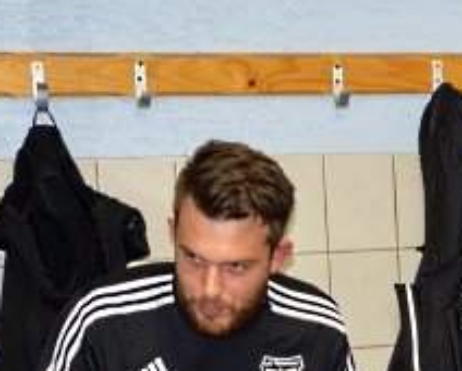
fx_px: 1629
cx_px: 527
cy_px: 410
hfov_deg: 15.6
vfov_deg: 12.7
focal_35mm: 119
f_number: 4
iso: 1250
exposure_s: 1/30
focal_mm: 28
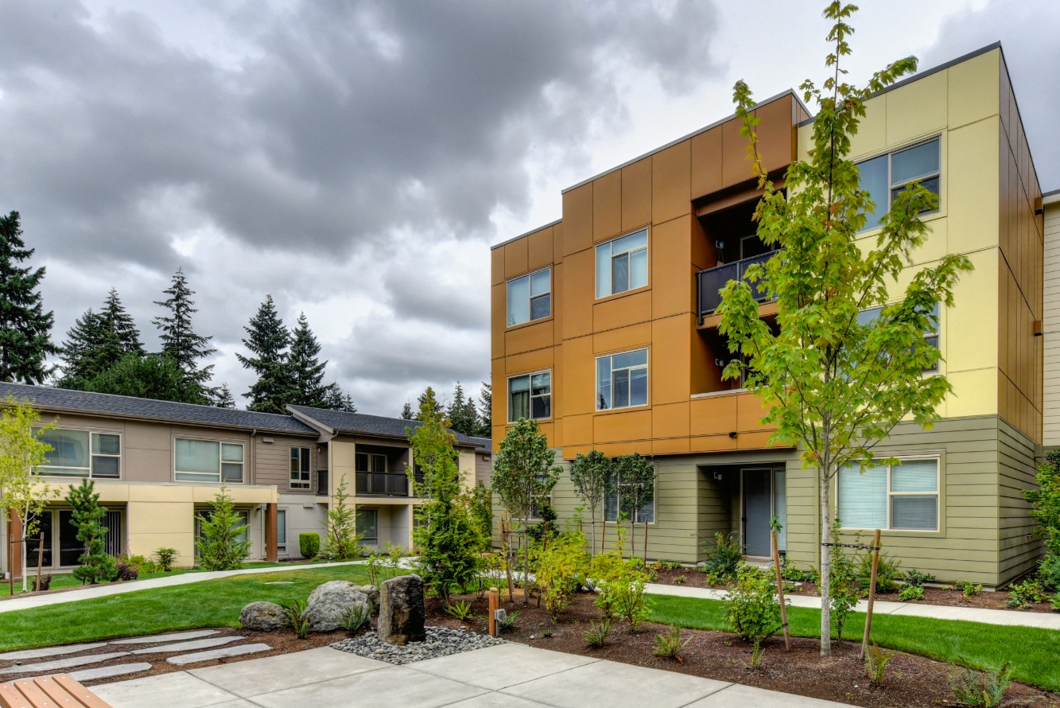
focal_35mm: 21
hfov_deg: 81.0
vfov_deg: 57.1
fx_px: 619
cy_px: 516
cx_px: 581
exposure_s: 1/800
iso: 1600
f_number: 14
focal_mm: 14
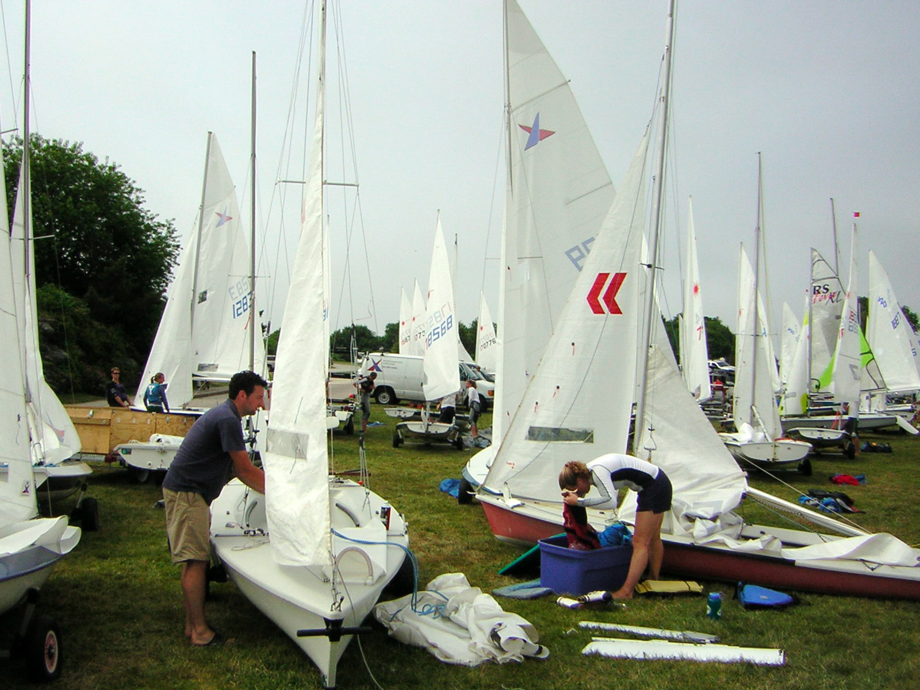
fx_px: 957
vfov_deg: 39.7
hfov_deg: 51.4
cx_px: 460
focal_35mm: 36
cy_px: 345
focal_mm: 4.7
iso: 50
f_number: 5.2
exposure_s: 1/1000
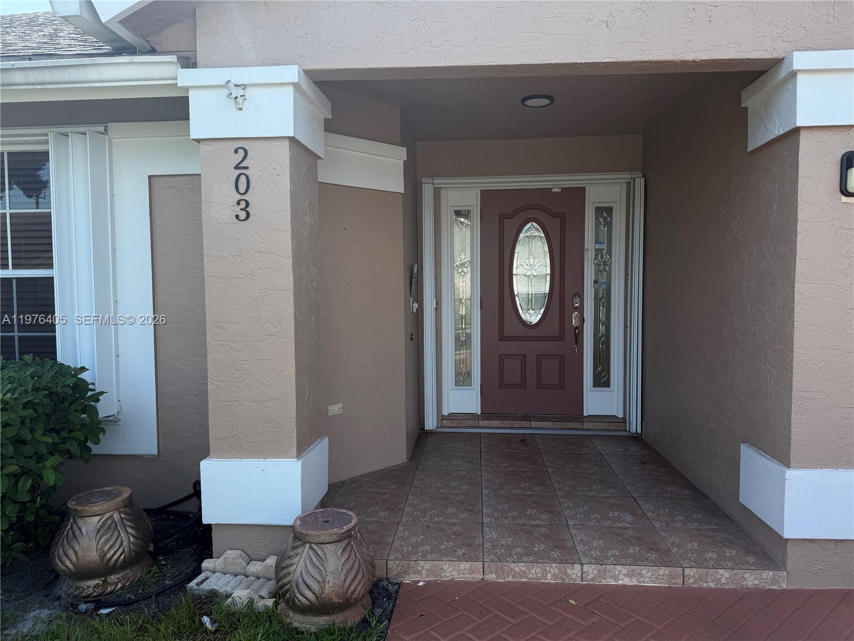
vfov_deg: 56.8
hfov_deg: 71.6
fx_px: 592
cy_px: 320
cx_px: 427
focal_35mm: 24
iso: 80
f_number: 1.78
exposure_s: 1/1493
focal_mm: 6.76
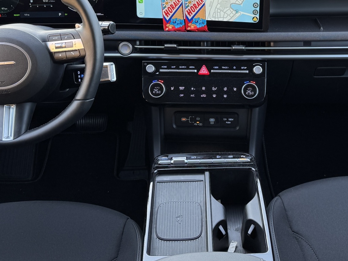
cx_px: 203
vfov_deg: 28.3
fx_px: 503
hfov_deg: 38.1
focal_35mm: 50
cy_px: 40
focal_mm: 6.76
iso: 80
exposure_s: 1/114
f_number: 1.78
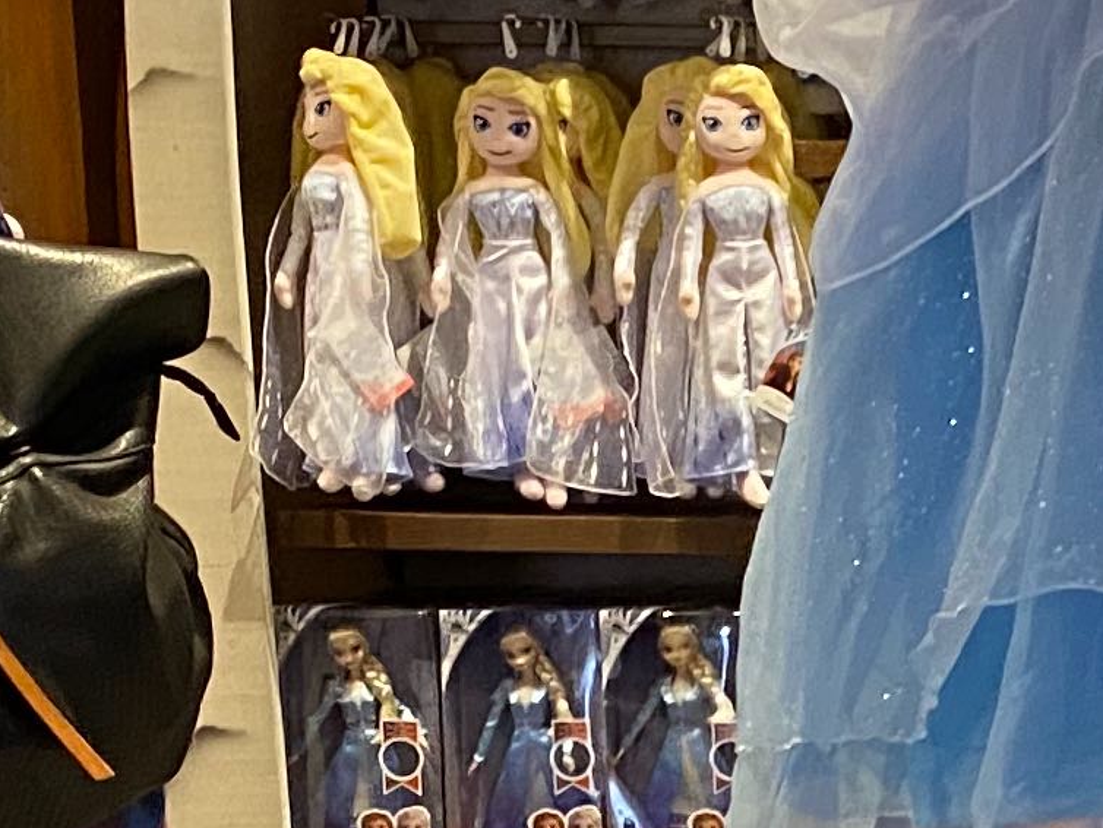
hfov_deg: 13.2
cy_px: 876
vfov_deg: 10.6
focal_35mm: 139
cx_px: 1753
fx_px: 4430
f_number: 1.8
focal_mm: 4.25
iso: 250
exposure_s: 1/60
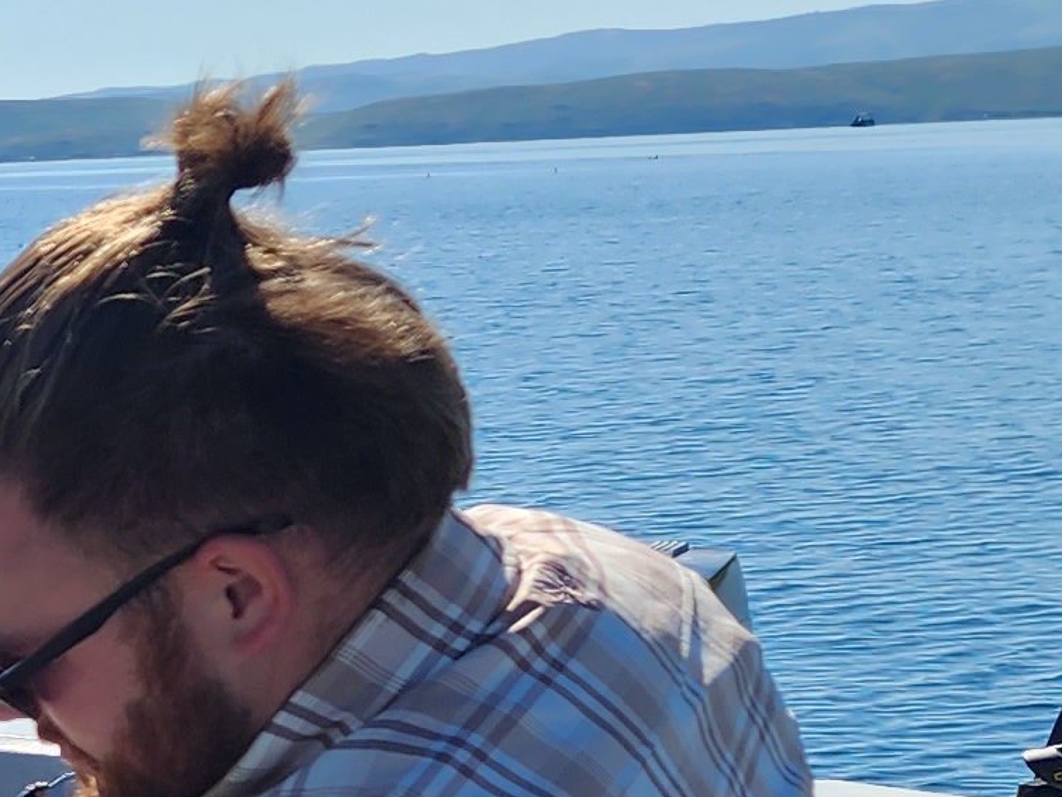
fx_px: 3744
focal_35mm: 122
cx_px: -1021
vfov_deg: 11.6
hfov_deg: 13.8
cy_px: 1229
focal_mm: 6.4
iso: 12
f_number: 1.8
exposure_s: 1/1019
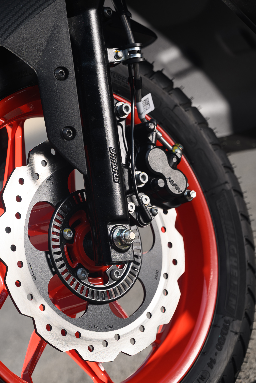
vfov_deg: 10.1
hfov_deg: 6.7
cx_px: 89
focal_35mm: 204
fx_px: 2175
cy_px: 154
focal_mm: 155
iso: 125
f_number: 4.5
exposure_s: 1/200
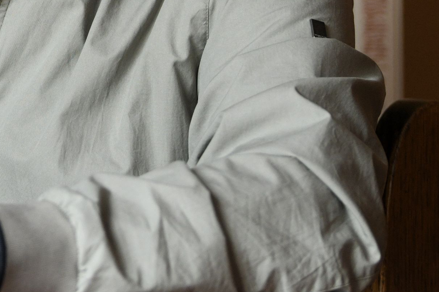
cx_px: -75
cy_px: -88
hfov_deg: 6.5
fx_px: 3816
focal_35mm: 313
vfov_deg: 4.4
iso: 1250
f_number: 2.8
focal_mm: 95
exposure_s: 1/160
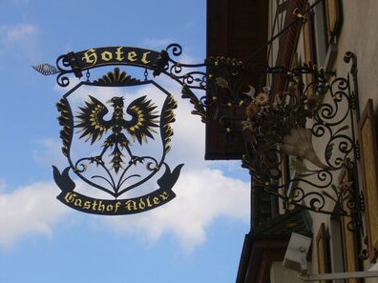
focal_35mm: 104
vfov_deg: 14.2
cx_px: 188
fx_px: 1136
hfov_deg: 18.9
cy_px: 141
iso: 80
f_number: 4.9
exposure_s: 1/320
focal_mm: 17
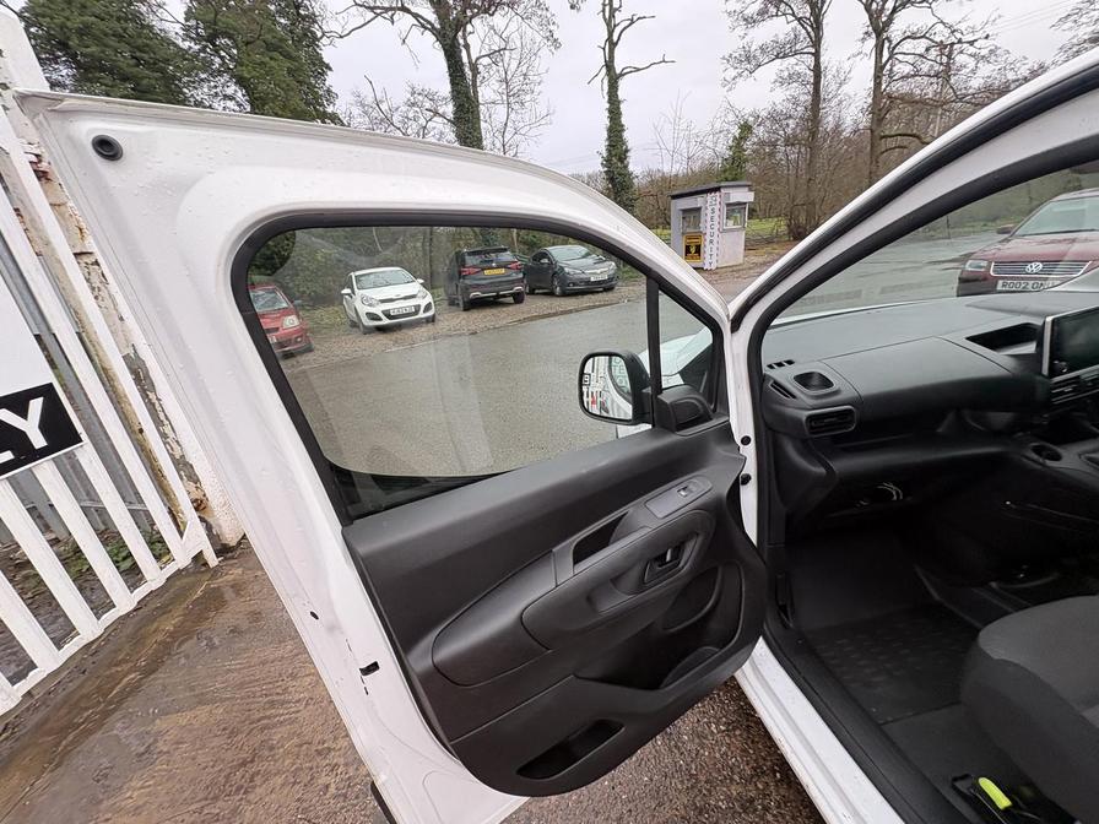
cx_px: 550
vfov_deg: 85.7
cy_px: 412
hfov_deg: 102.1
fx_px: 444
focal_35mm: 14
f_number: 2.2
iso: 50
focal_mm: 2.22
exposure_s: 1/107
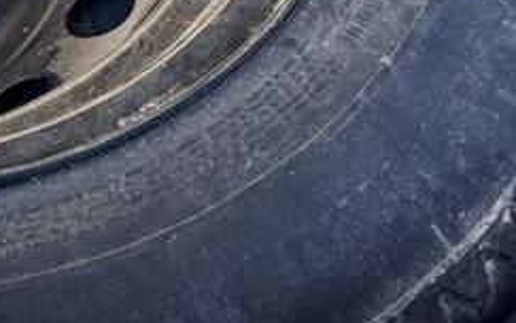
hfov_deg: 16.0
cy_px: -166
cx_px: -333
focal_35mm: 116
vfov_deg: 10.9
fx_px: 1632
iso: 40
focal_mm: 5.96
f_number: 1.6
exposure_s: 1/174
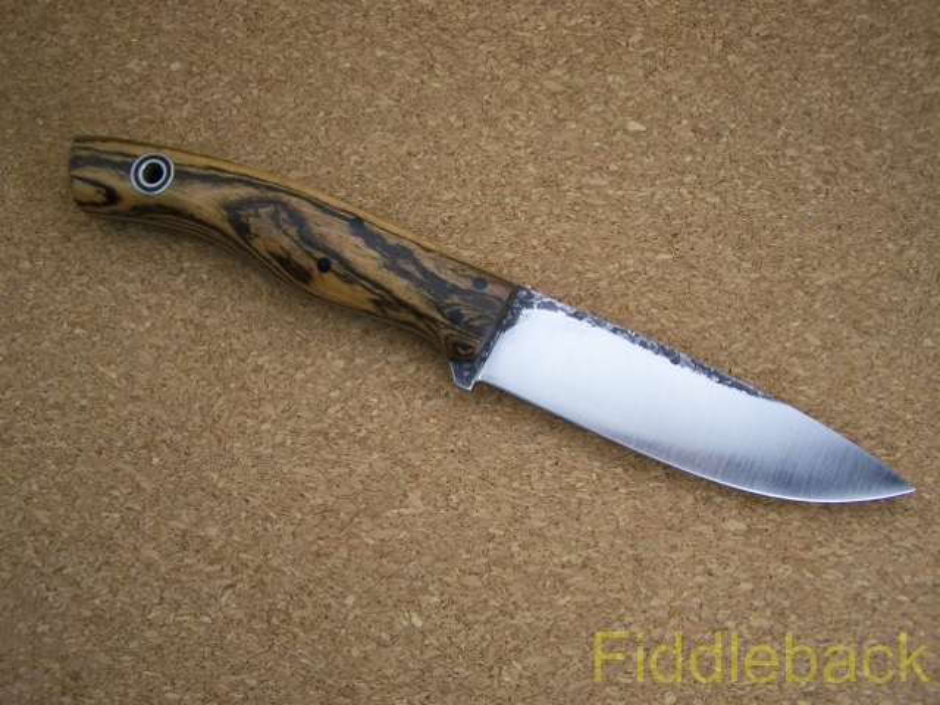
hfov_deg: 49.0
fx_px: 1032
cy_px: 352
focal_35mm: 38
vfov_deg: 37.7
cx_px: 470
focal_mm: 6.3
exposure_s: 1/350
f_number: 2.8
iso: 80
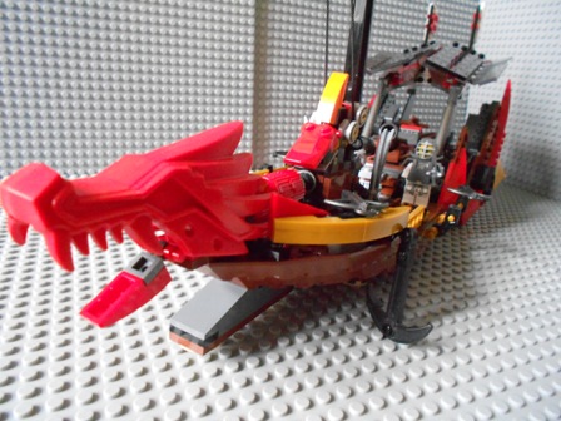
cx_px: 280
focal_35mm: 26
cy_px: 210
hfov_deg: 67.3
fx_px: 421
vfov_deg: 53.1
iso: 800
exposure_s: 1/4
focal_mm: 4.6
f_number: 3.2
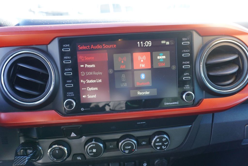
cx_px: 124
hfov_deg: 73.7
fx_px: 165
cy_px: 83
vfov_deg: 53.2
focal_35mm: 24
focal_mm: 16
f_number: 4
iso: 400
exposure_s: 1/60
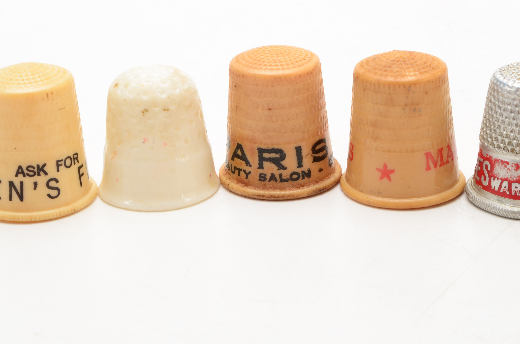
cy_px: 148
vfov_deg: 13.5
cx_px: 285
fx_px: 1450
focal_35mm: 101
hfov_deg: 20.3
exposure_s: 1/160
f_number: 20
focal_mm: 55
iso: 100
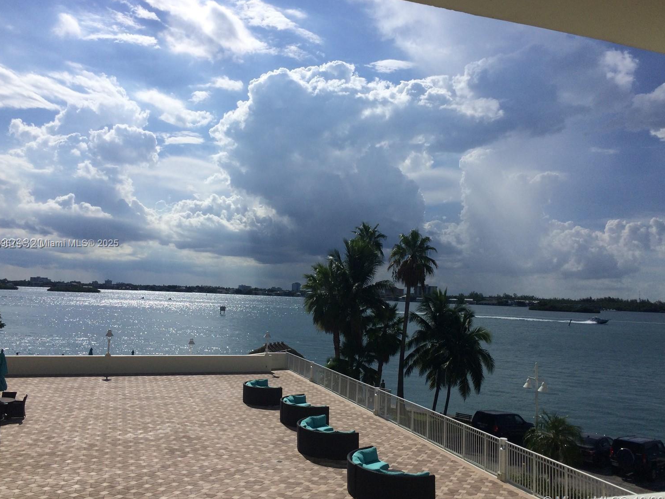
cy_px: 244
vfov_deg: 45.4
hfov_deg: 58.3
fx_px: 596
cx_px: 332
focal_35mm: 31
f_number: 2.2
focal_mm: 4.15
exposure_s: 1/4115
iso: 32
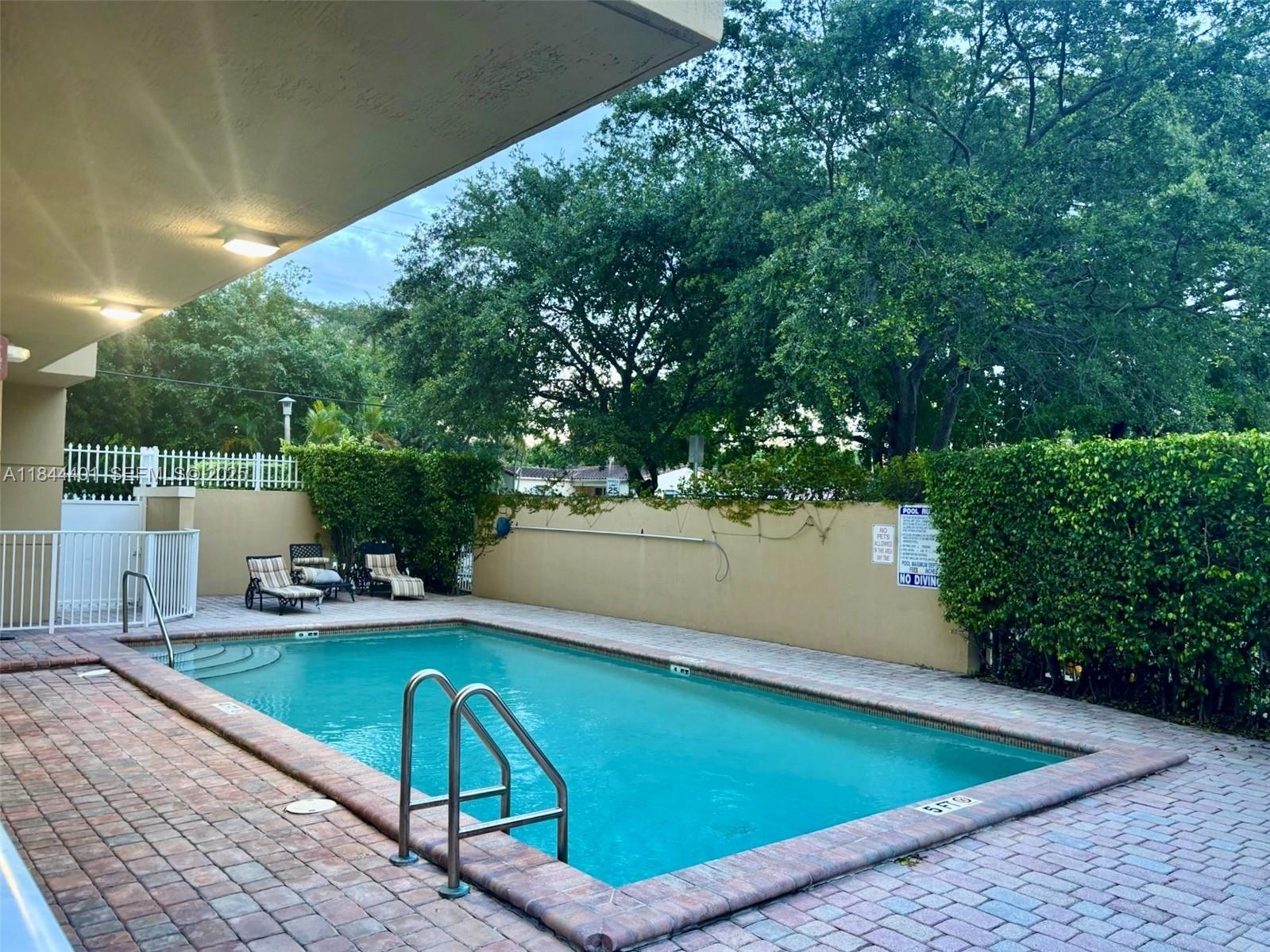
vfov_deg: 53.1
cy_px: 476
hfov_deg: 67.3
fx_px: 954
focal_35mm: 26
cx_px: 635
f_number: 1.6
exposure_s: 1/60
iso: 100
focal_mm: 5.96
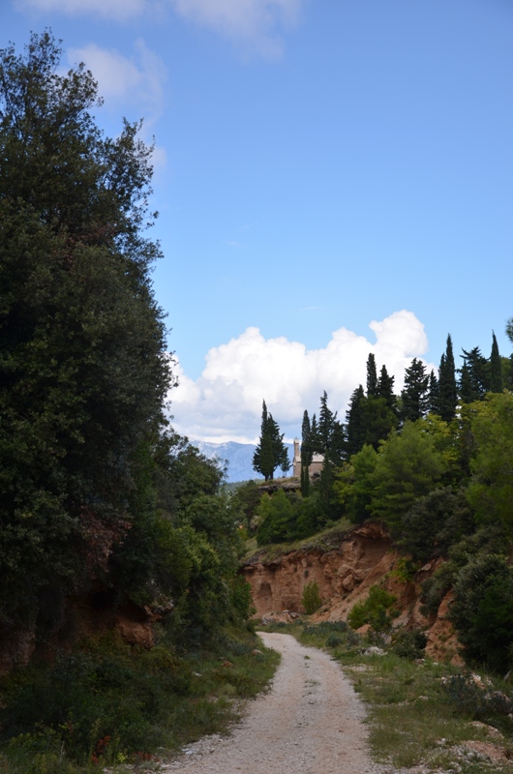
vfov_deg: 32.0
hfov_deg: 21.5
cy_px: 387
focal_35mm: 63
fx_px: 1352
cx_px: 256
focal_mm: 42
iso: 100
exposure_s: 1/200
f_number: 6.3
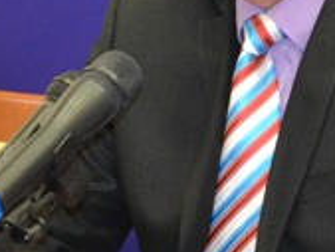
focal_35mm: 300
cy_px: 63
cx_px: 260
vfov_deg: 5.0
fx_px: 2904
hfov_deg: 6.6
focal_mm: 55
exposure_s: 1/60
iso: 2500
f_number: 5.6
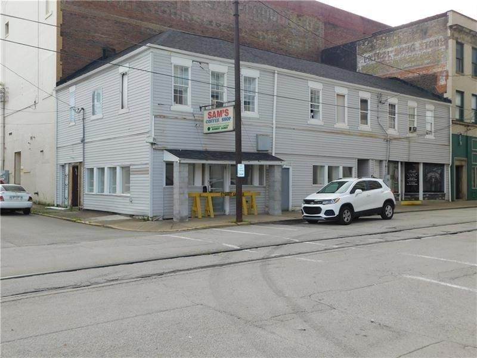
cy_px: 179
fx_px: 496
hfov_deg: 51.4
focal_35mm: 36
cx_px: 238
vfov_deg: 39.7
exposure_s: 1/400
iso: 125
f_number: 3.5
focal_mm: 6.3
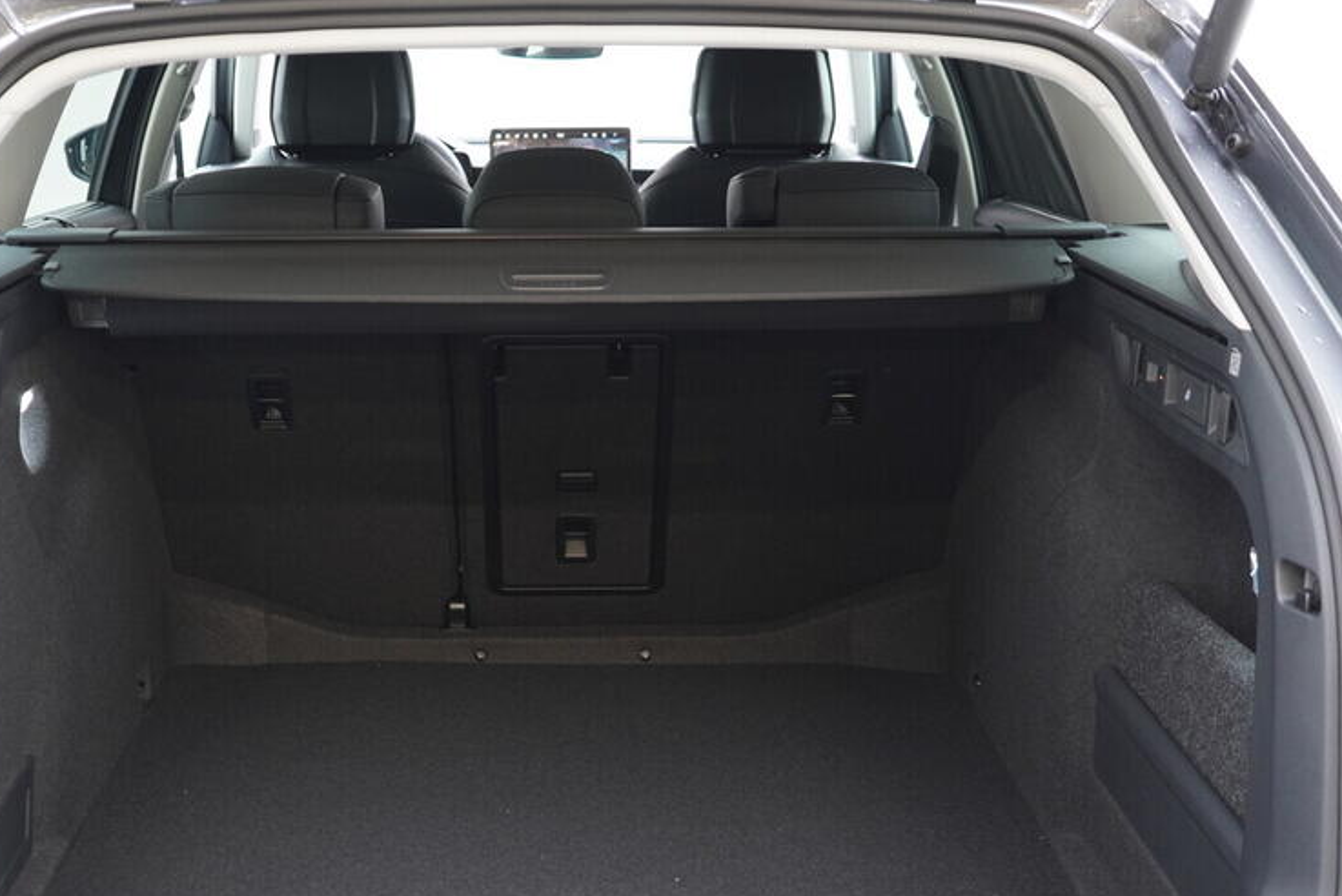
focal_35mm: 50
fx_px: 1865
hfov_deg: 39.5
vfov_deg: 26.9
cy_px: 564
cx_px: 555
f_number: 2.8
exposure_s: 1/40
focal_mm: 24
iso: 640
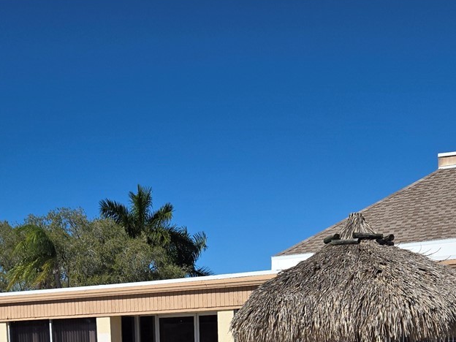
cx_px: 193
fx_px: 777
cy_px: 430
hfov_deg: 32.6
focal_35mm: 59
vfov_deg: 22.5
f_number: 1.8
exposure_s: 1/3798
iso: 25
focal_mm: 5.4
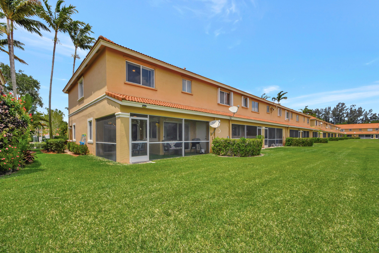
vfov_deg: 77.3
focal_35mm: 15
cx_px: 190
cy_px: 126
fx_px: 158
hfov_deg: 100.4
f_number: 8
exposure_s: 1/1600
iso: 400
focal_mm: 10
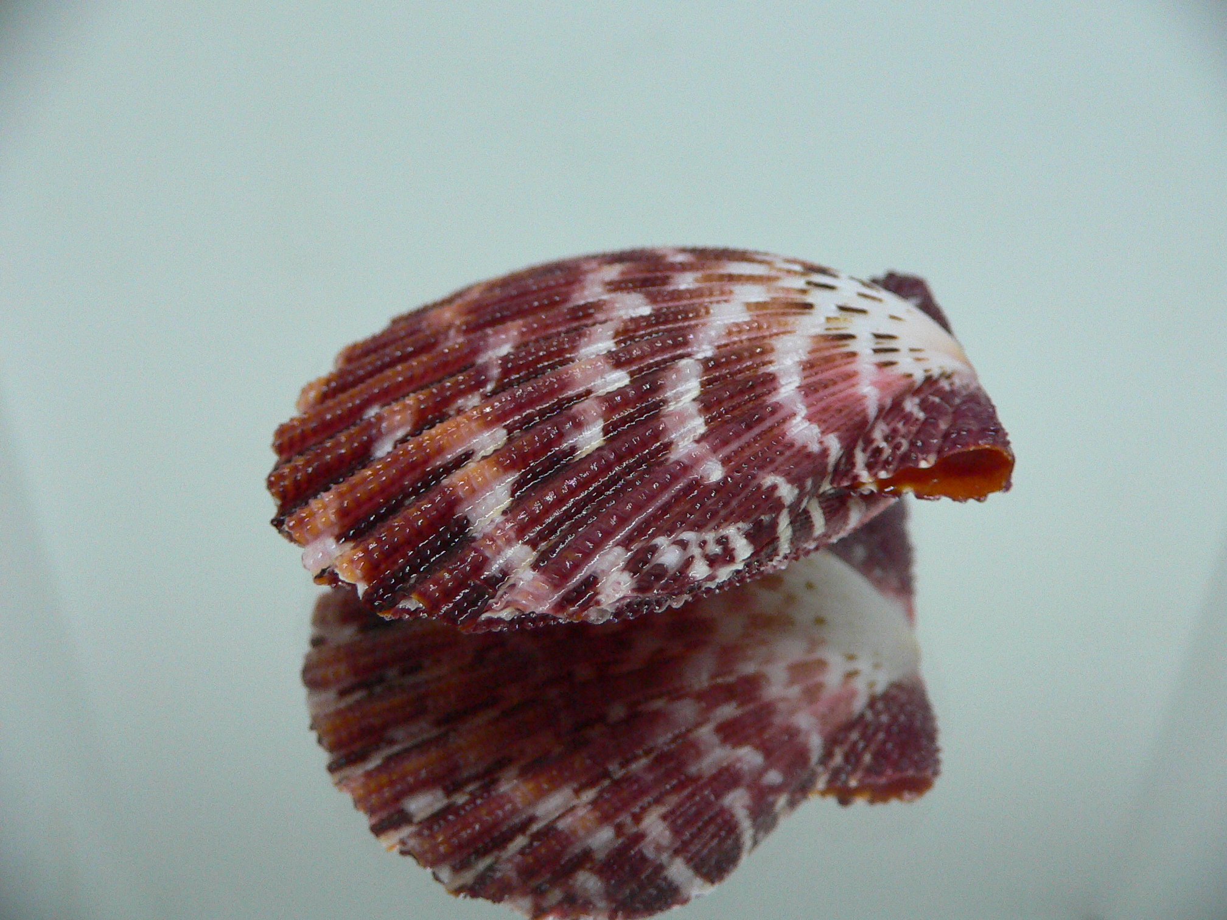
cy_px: 460
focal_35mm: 35
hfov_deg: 52.6
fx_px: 1241
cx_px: 614
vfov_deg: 40.7
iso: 200
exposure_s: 1/50
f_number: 2.8
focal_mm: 4.6
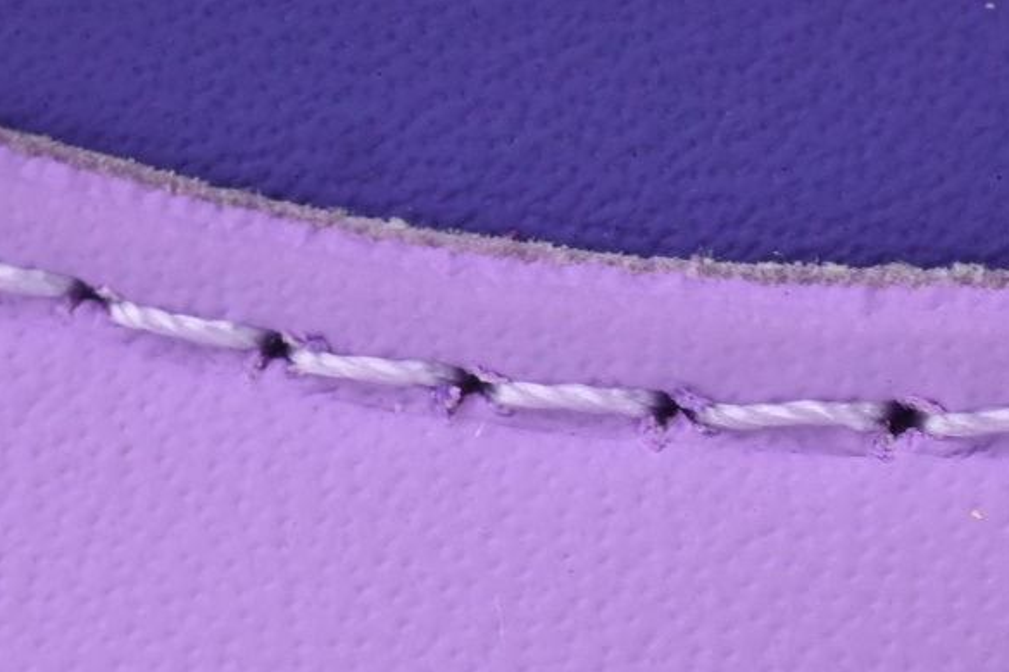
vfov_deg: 1.9
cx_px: 1402
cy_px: 1184
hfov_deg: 2.8
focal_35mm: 734
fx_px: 20571
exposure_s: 1/80
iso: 400
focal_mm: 104
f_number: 11
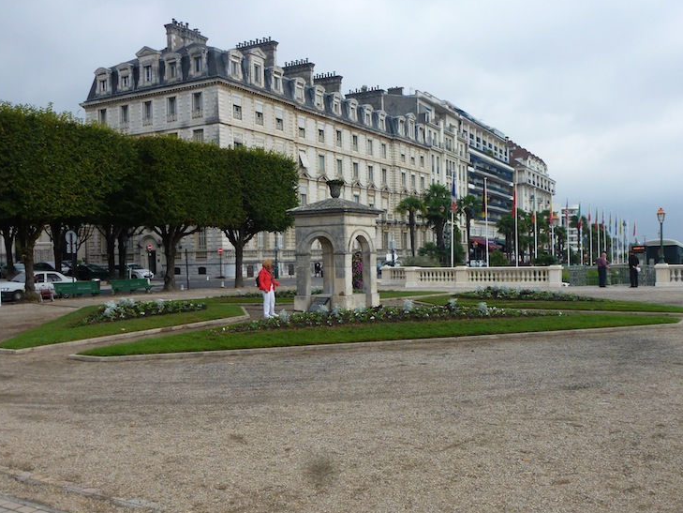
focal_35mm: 34
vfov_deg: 41.8
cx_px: 370
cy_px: 275
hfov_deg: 53.9
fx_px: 671
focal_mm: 5.4
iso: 100
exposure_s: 1/400
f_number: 4
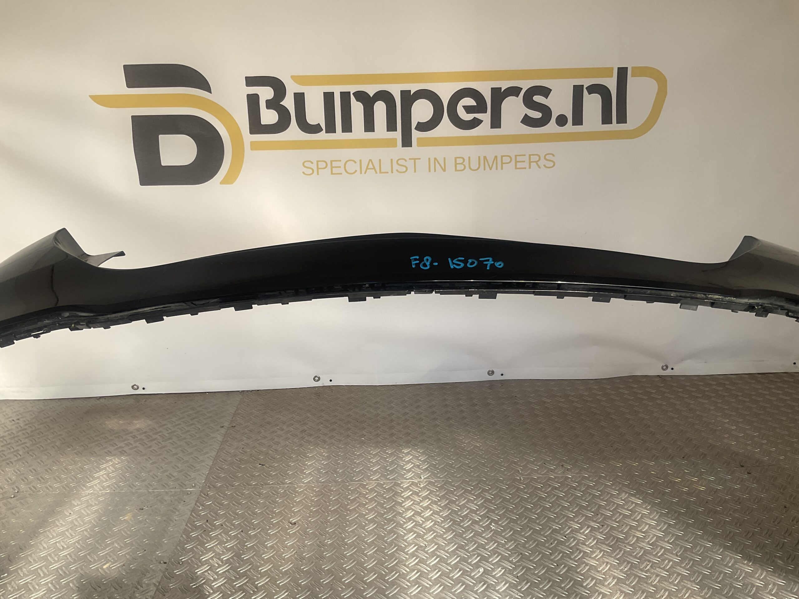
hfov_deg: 61.7
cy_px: 300
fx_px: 669
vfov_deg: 48.2
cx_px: 400
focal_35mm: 29
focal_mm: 3
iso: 16
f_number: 1.8
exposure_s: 1/620
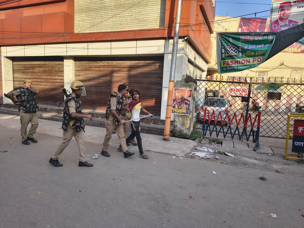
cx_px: 152
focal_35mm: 23
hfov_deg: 73.9
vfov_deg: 58.9
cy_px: 114
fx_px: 202
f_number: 1.8
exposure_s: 1/1120
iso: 101
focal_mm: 5.56
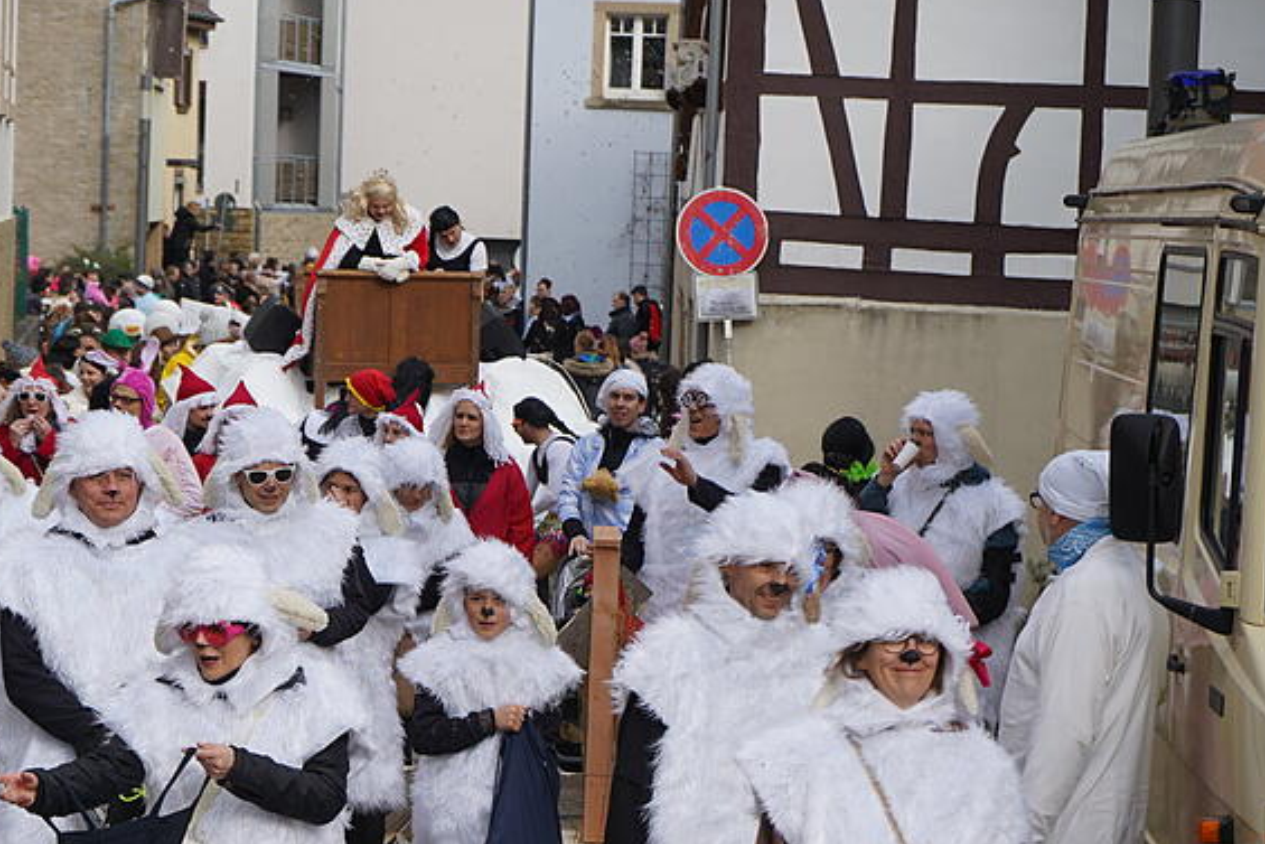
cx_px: 478
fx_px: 4077
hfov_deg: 17.6
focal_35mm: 116
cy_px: 670
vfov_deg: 11.8
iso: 100
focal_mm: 70
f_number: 6.3
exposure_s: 1/200
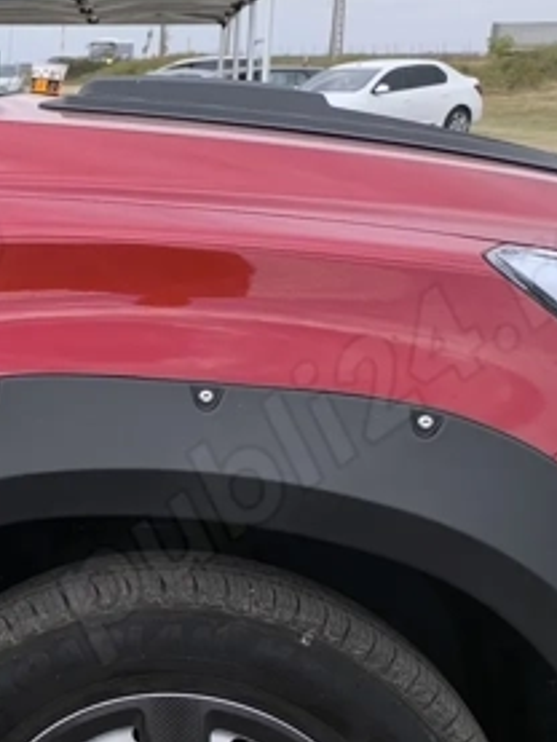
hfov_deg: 14.4
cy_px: 466
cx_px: -600
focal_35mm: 83
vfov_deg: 23.5
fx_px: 1779
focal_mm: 6.14
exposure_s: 1/475
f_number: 1.65
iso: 50
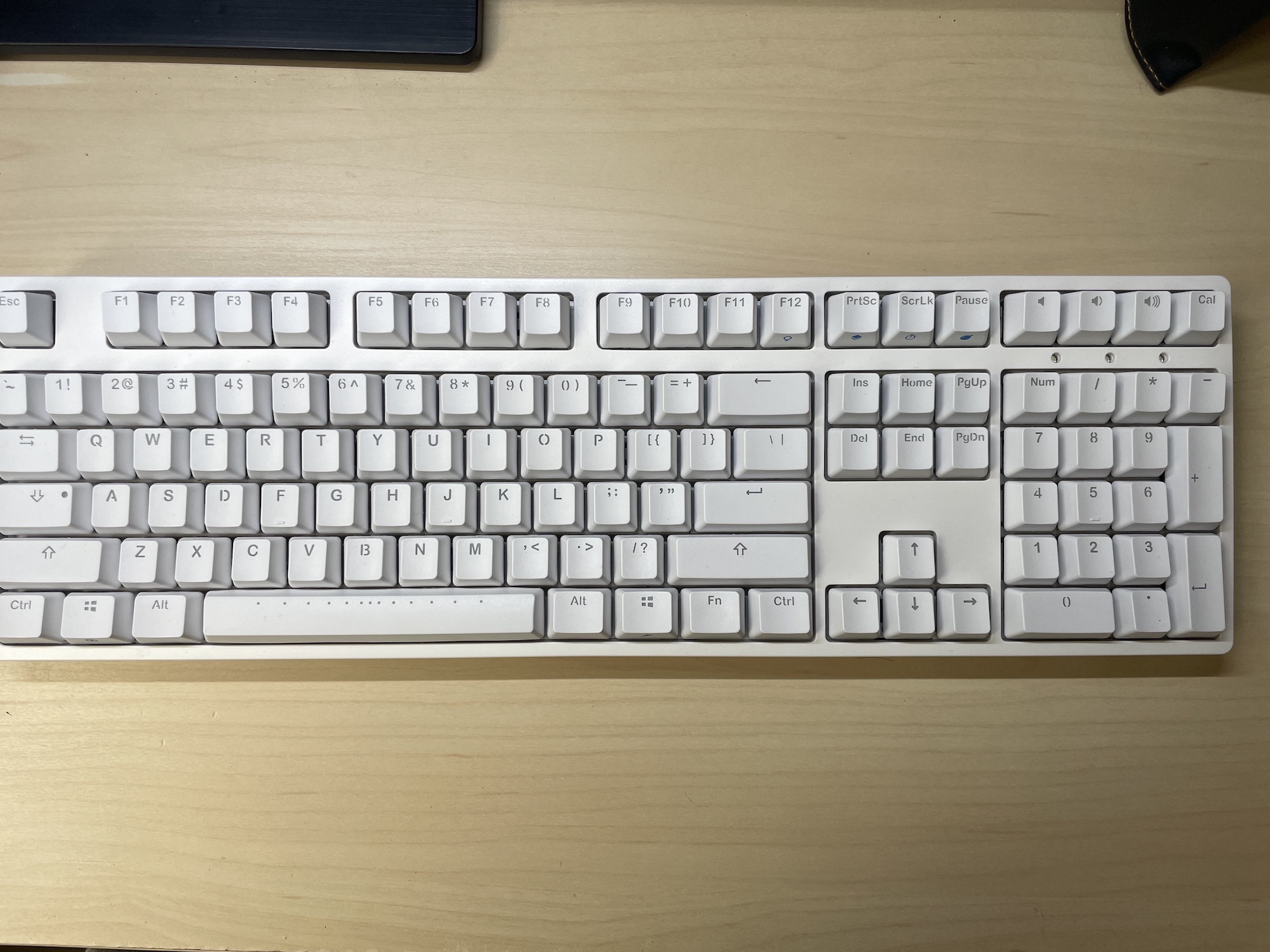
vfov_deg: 53.1
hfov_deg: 67.3
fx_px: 954
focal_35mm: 26
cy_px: 476
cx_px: 635
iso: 32
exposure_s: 1/155
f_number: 1.6
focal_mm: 4.2
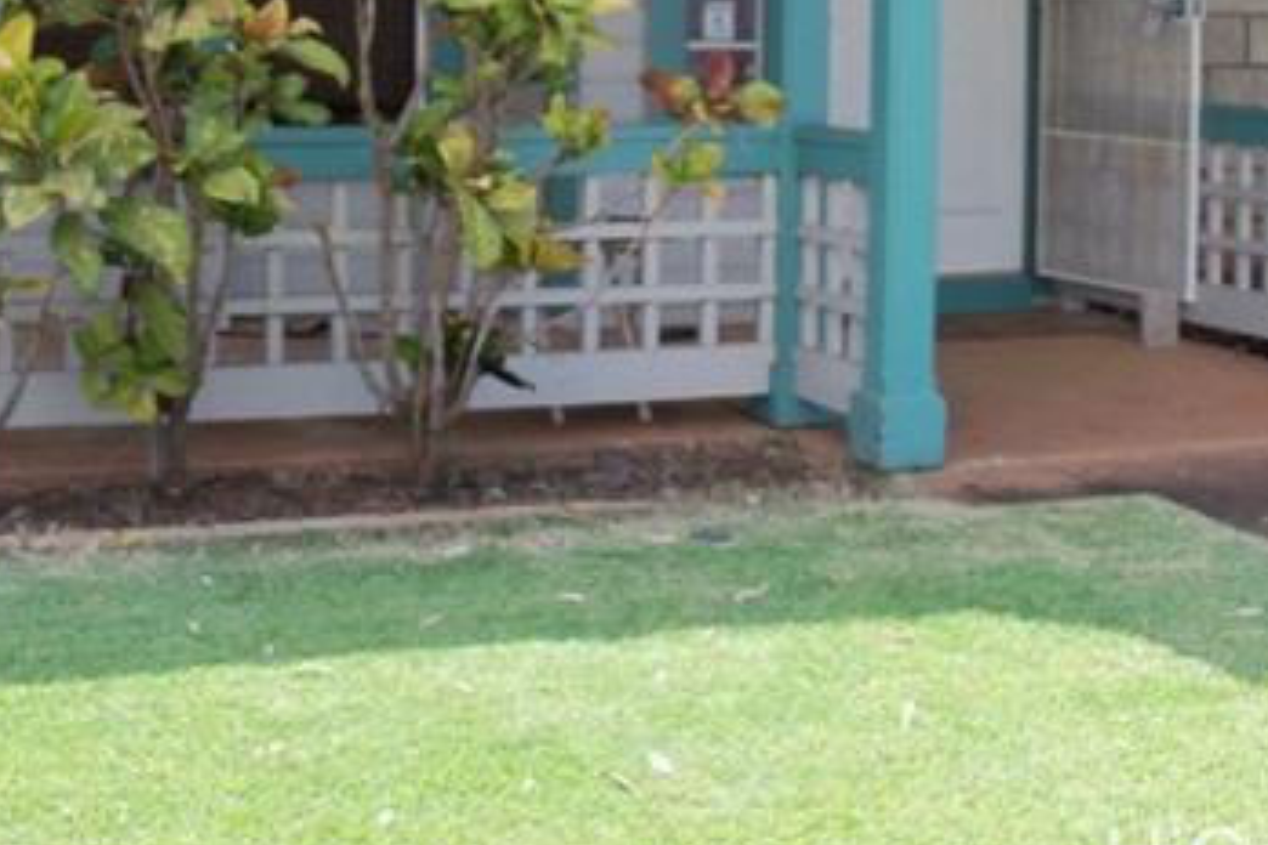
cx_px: 477
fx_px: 2360
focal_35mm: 67
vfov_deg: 19.8
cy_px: 22
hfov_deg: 30.0
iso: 80
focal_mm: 6.3
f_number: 3
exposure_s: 1/320
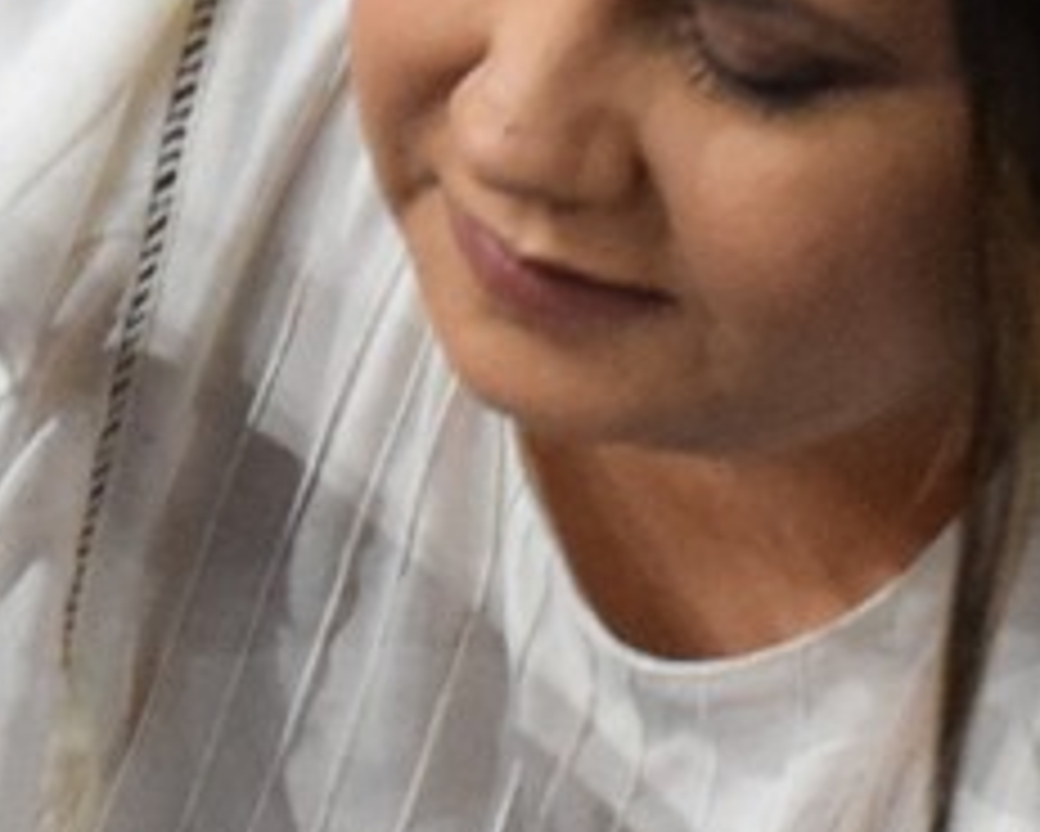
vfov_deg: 3.5
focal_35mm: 437
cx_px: -281
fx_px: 13457
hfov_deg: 4.4
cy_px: 828
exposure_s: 1/60
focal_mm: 40
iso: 3600
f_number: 4.2
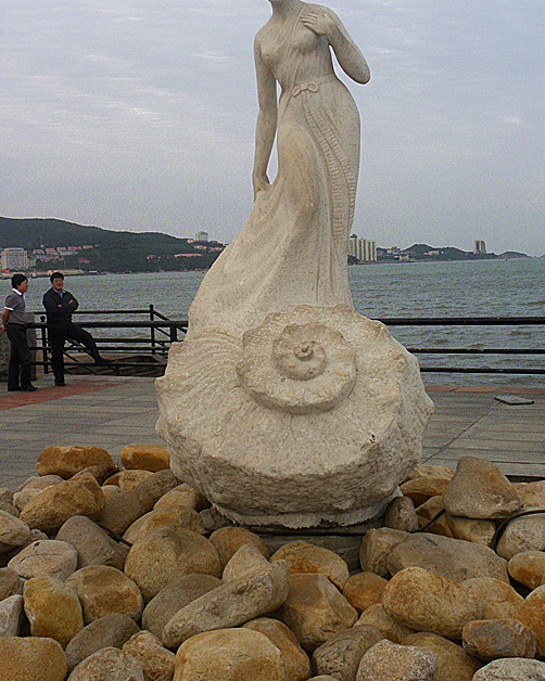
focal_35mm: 46
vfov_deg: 40.2
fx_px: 928
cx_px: 269
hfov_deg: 32.7
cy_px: 280
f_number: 3.2
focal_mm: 6.6
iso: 64
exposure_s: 1/106
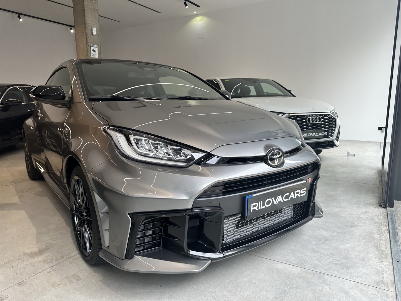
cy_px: 150
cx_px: 200
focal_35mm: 24
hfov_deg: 71.6
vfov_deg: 56.8
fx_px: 278
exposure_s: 1/103
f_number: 1.78
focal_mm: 6.86
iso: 50
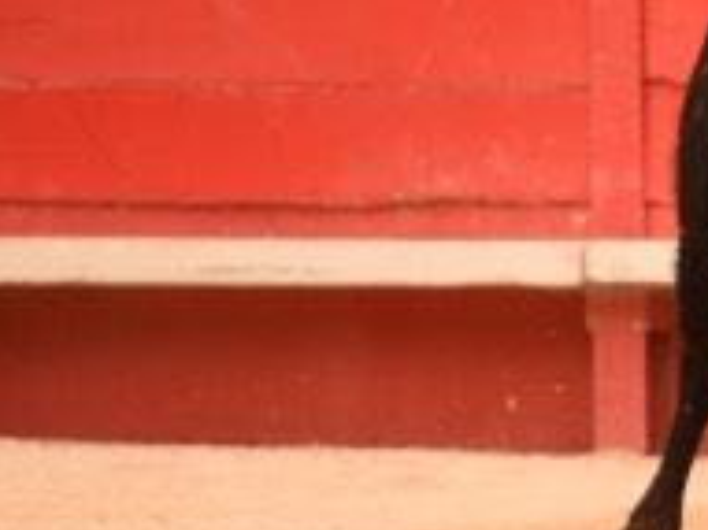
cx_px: 1542
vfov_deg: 1.1
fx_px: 27799
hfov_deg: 1.5
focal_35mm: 1360
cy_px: 209
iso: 400
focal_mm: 300
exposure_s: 1/640
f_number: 6.3
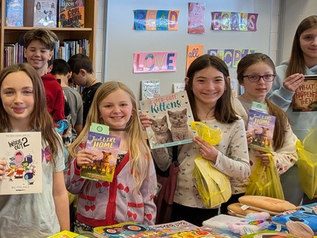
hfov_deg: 29.5
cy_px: 96
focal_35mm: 58
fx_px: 531
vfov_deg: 25.2
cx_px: -43
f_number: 1.7
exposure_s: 1/40
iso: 87
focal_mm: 4.53
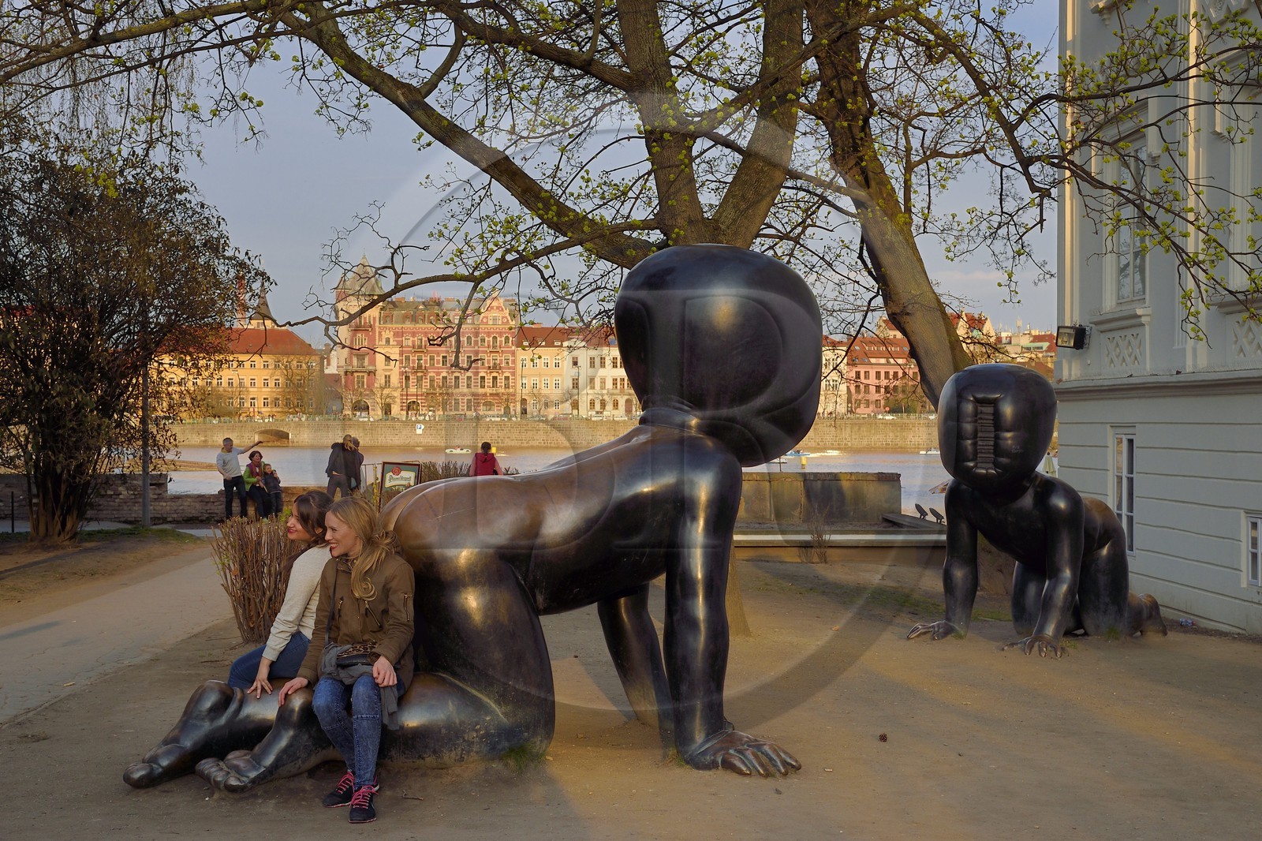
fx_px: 1682
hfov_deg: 41.1
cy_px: 420
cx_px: 631
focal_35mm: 48
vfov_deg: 28.1
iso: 400
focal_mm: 48
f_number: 11
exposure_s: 1/250
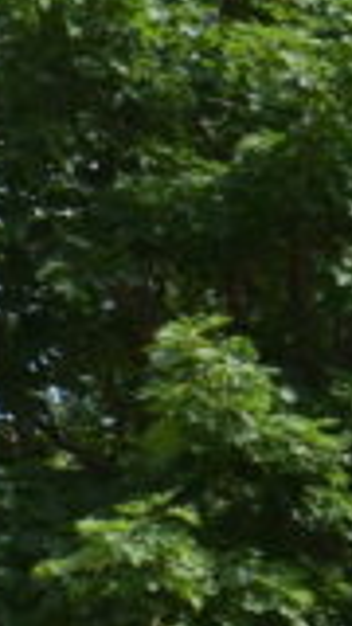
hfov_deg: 5.1
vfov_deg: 9.5
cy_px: 871
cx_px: 1130
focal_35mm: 221
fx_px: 3667
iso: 100
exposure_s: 1/200
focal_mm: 22
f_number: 8
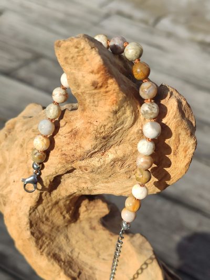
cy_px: 140
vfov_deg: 67.3
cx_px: 105
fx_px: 210
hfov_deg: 53.1
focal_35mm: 26
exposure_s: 1/993
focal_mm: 4.77
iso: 112
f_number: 1.75
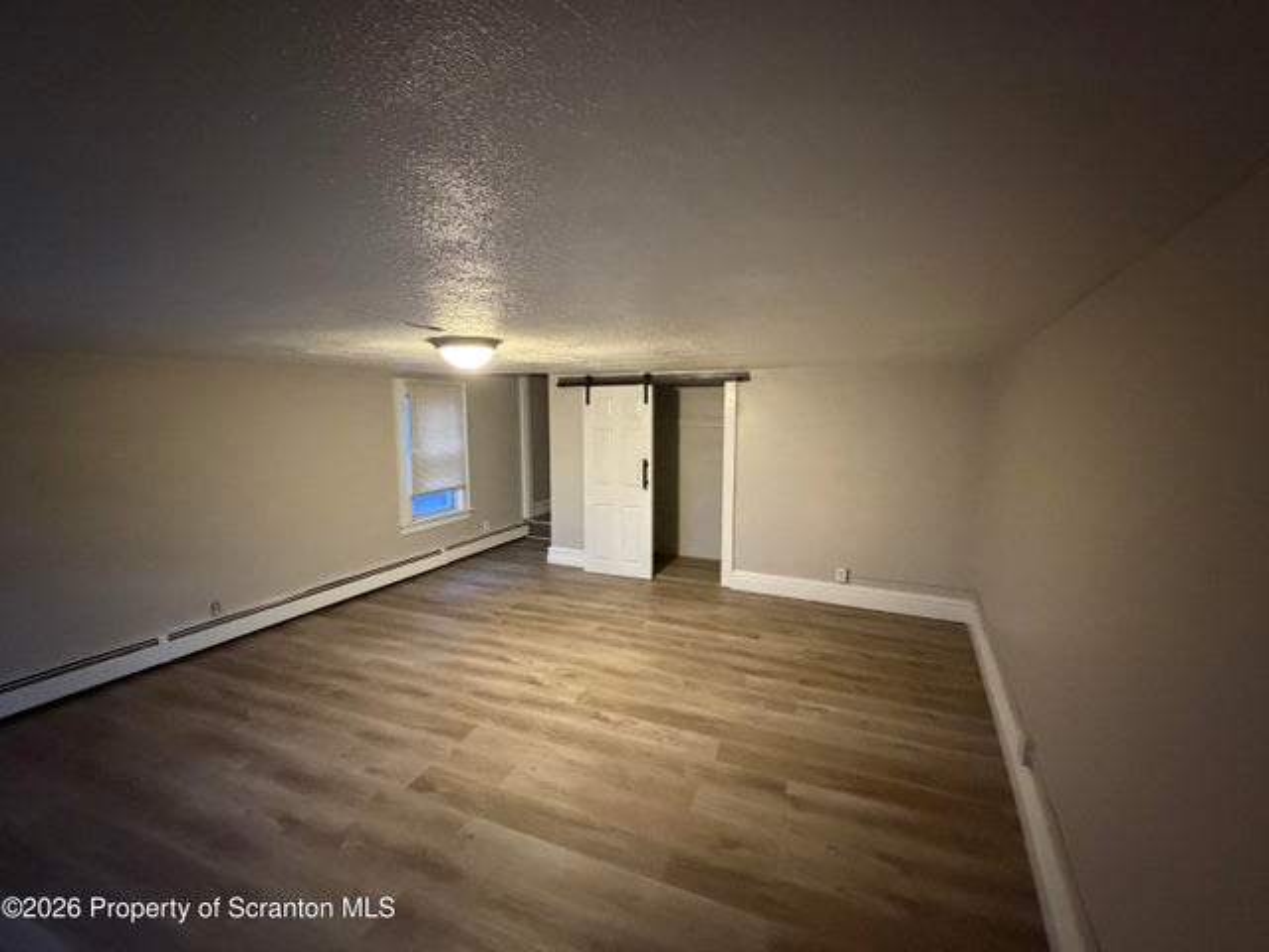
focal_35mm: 14
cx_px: 634
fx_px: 513
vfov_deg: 85.7
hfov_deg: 102.1
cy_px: 476
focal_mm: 2.22
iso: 1600
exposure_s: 1/40
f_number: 2.2
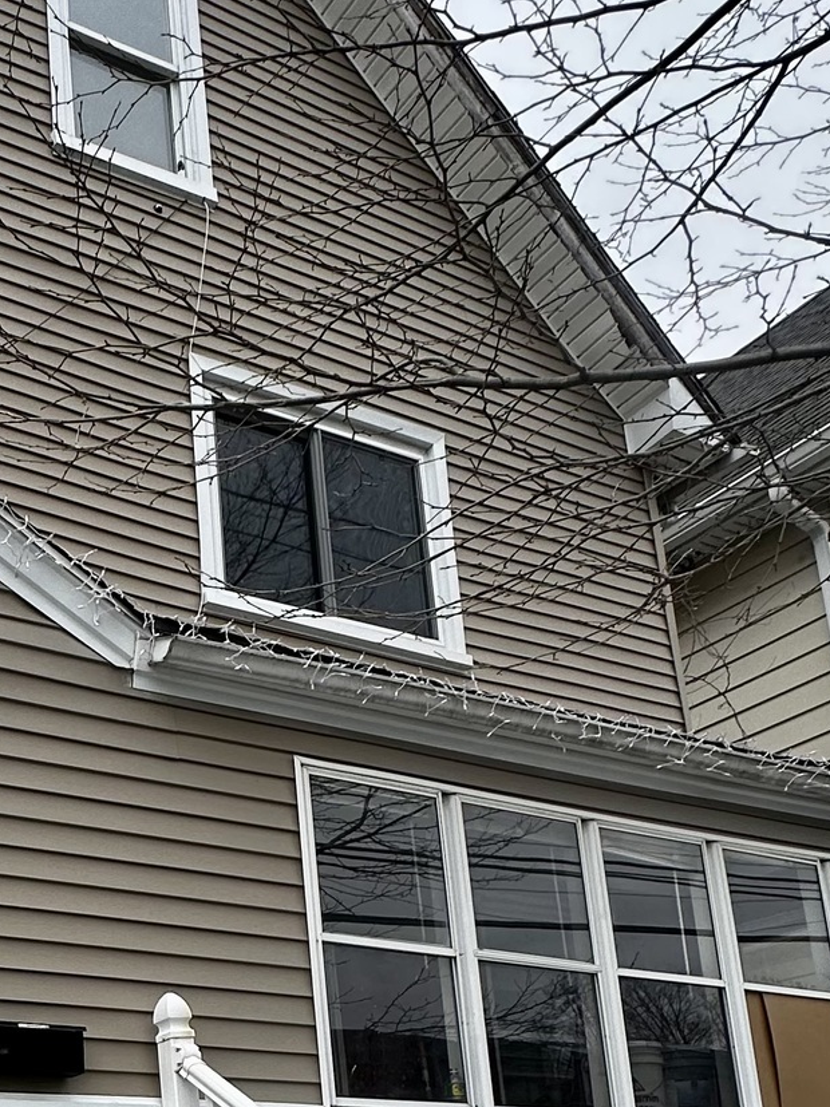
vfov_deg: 42.8
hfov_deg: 32.2
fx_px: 1247
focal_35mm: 39
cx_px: -95
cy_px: 1044
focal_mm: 2.22
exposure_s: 1/769
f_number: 2.2
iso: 40
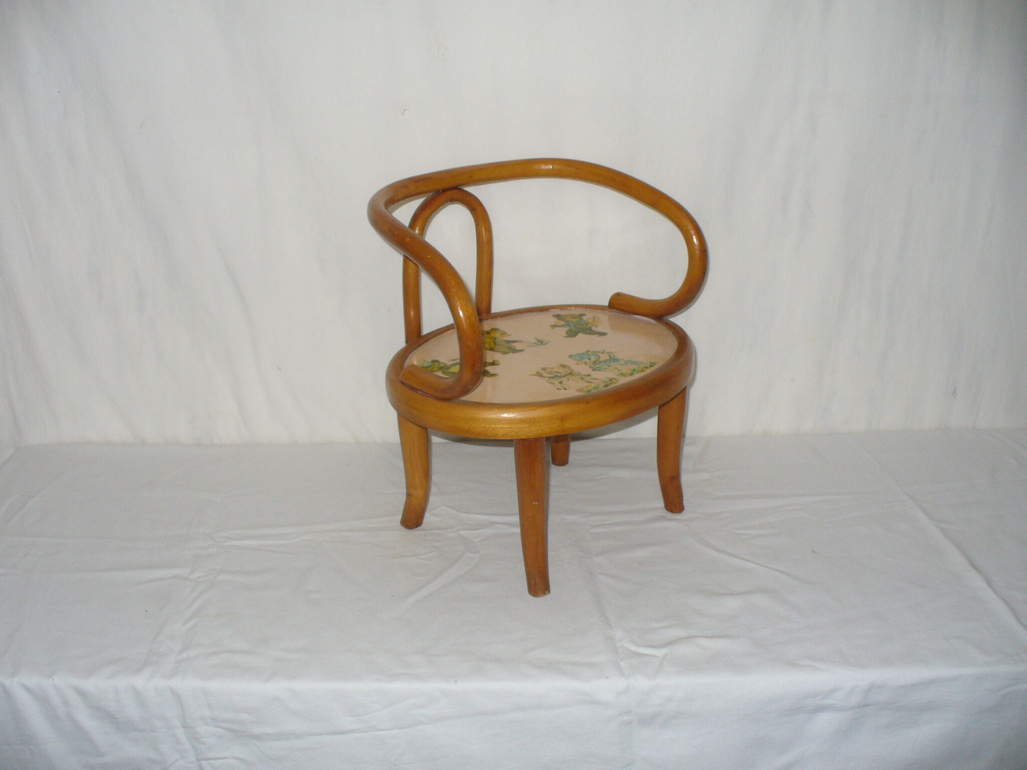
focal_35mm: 37
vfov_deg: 38.7
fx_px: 1098
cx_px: 514
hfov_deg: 50.1
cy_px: 385
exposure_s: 1/30
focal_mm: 6.1
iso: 125
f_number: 2.8
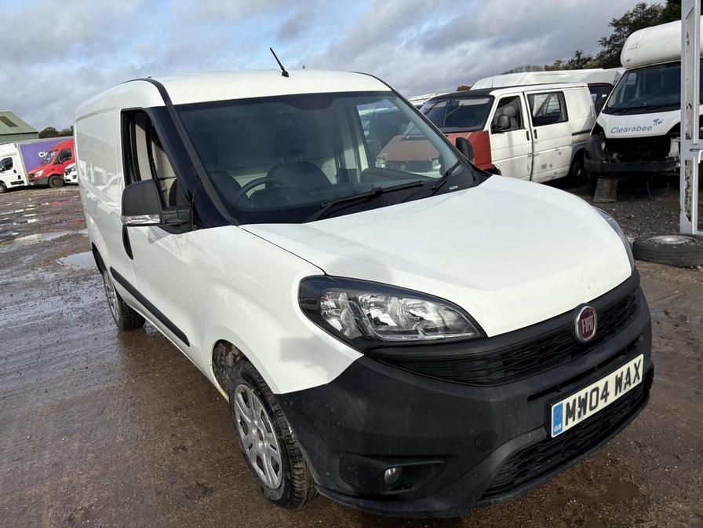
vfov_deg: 53.1
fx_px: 528
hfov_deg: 67.3
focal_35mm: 26
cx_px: 352
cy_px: 264
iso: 50
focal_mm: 5.96
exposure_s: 1/4329
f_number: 1.6
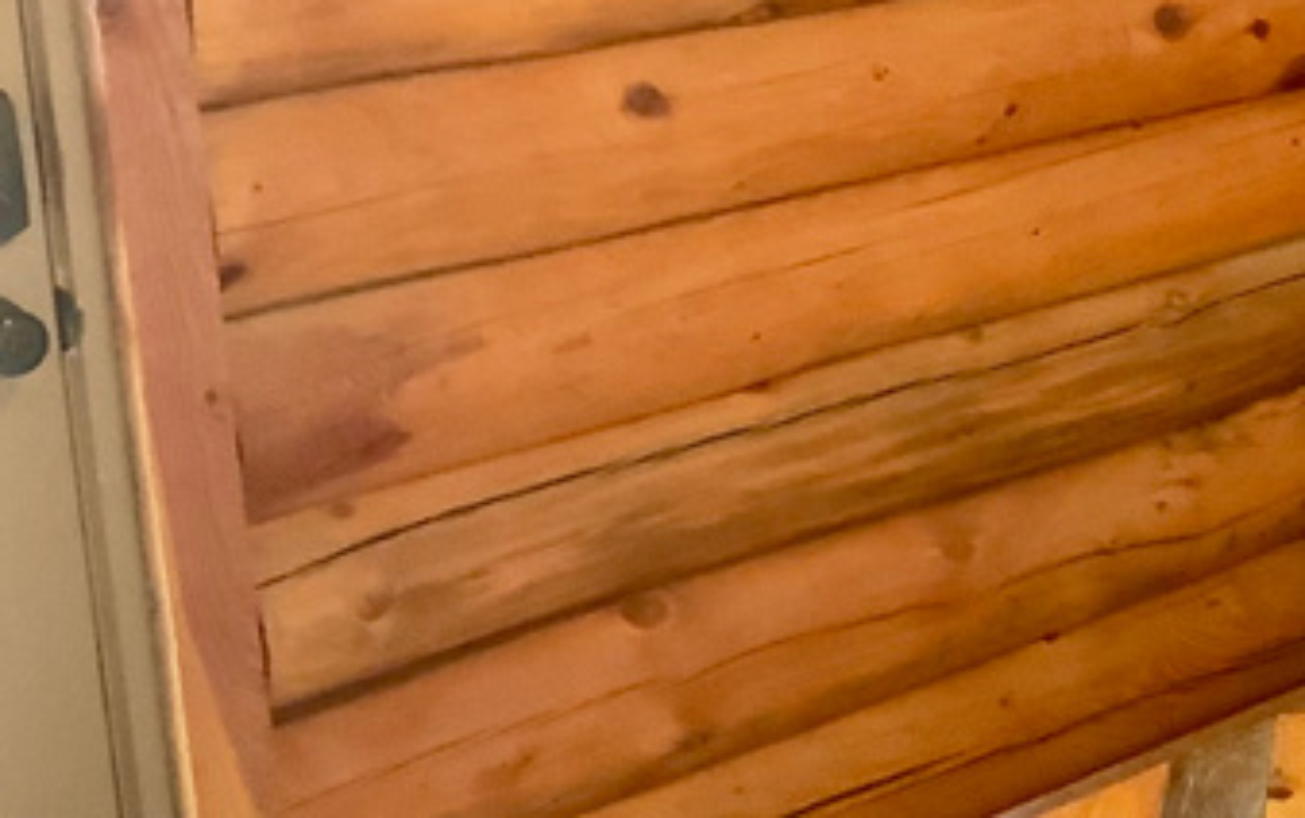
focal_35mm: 93
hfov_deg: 19.7
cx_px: 1892
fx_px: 3311
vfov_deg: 14.0
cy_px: 139
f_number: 1.8
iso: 250
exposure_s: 1/40
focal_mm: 3
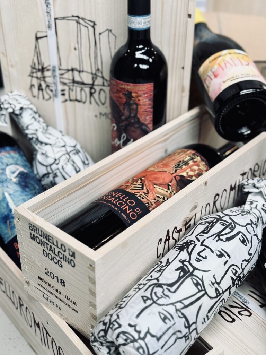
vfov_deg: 39.7
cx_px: 133
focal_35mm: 48
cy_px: 178
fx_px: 492
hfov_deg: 30.3
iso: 100
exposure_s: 1/119
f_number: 1.78
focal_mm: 6.76
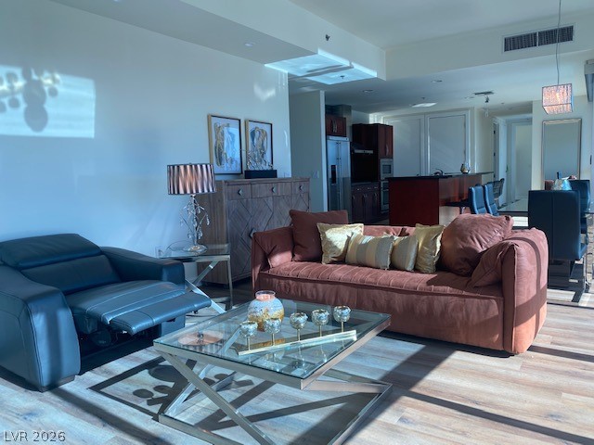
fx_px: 446
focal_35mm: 26
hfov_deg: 67.3
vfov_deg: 53.1
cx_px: 297
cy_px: 222
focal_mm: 4.25
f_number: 1.8
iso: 32
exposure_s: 1/249
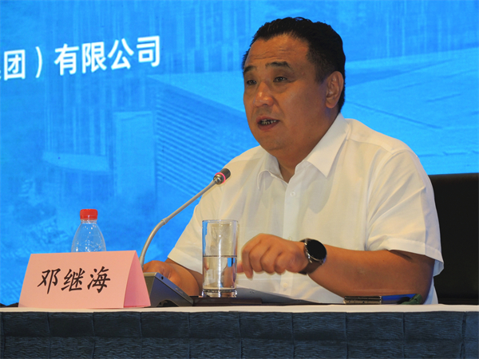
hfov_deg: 16.8
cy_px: 180
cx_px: 240
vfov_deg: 12.7
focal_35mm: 117
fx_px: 1619
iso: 320
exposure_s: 1/80
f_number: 3.5
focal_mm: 25
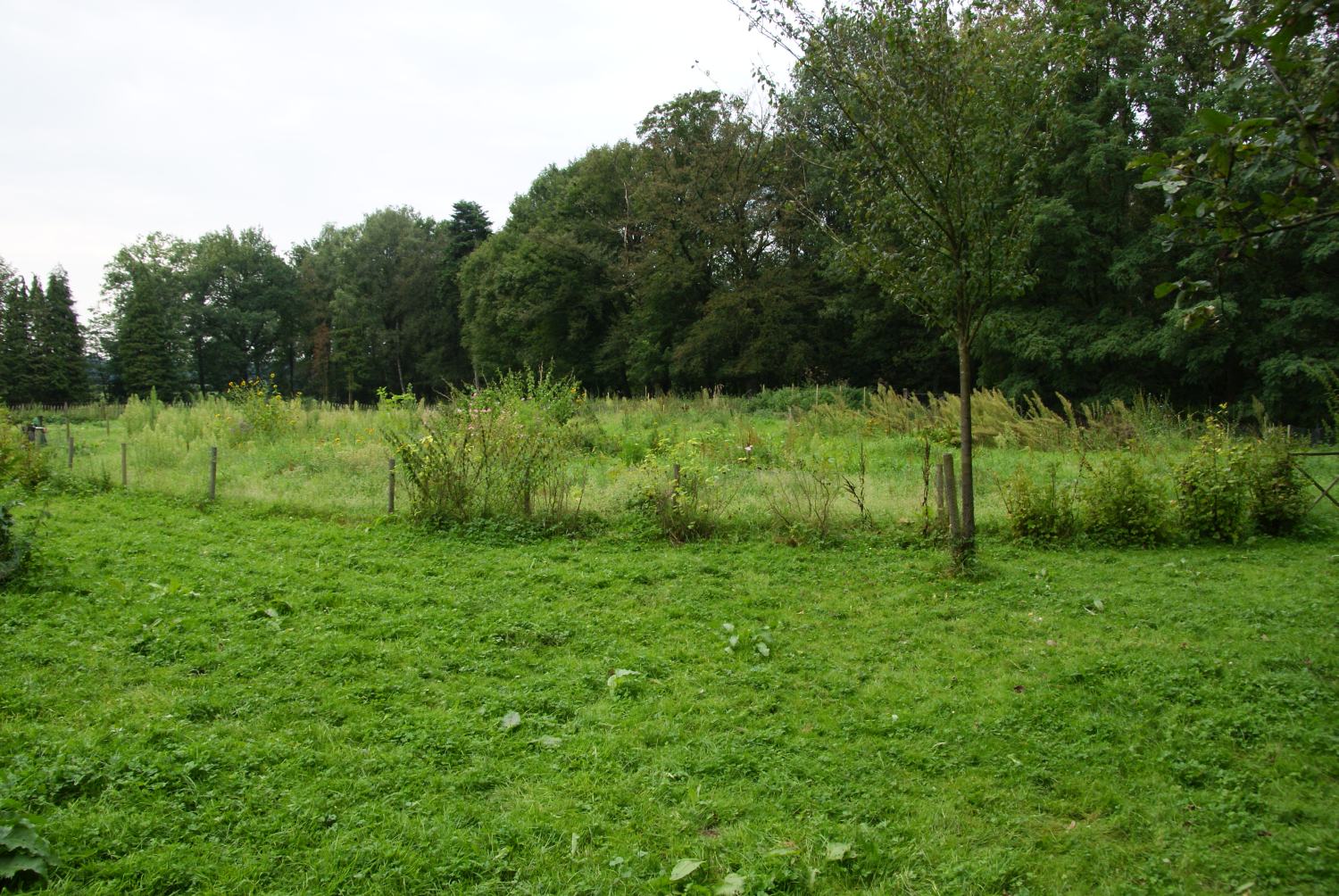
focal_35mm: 27
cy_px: 448
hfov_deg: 67.3
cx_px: 670
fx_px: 1005
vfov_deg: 48.0
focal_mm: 18
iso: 400
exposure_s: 1/250
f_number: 6.3
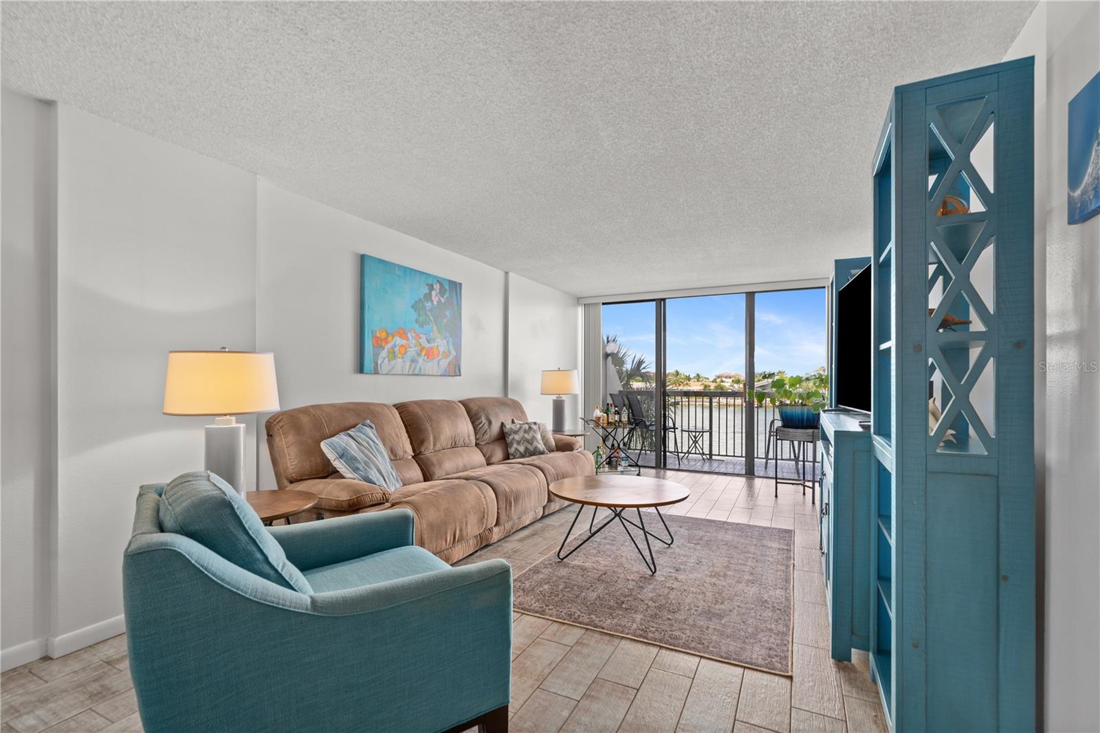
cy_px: 366
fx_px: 489
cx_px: 550
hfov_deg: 96.7
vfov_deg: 73.7
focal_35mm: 16
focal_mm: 16
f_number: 7.1
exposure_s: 1/6
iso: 250
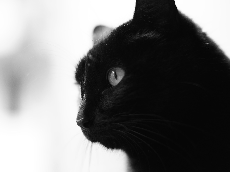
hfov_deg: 23.8
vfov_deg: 18.0
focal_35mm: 82
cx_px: 105
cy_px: 86
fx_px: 545
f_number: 1.8
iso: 200
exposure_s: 1/200
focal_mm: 50
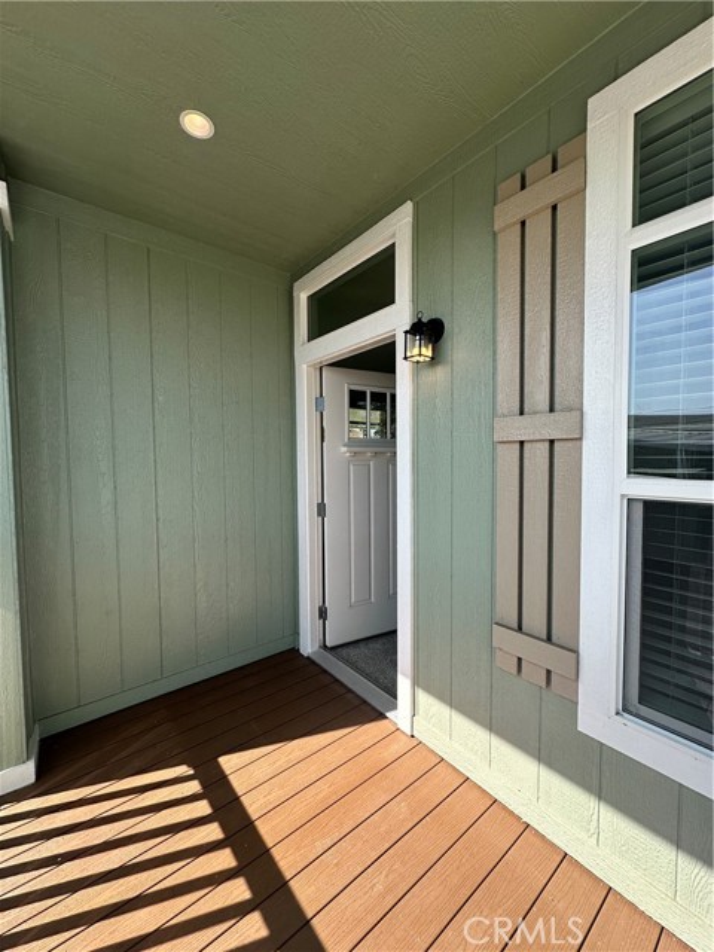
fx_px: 385
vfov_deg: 102.1
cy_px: 476
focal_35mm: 14
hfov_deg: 85.7
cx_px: 357
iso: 40
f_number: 2.2
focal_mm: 2.22
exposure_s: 1/629
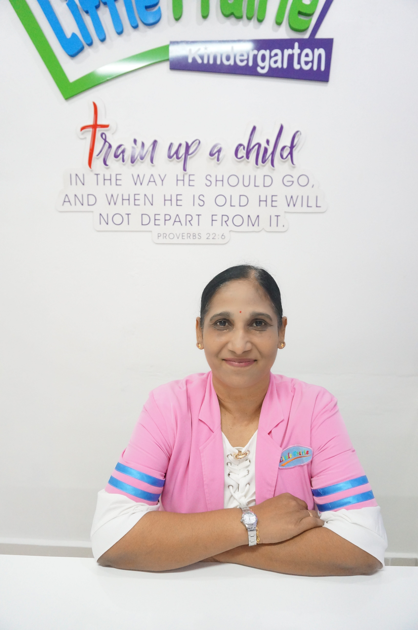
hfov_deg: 53.0
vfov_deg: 73.8
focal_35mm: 24
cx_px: 209
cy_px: 315
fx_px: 419
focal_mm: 16
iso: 3200
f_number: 4
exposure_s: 1/160
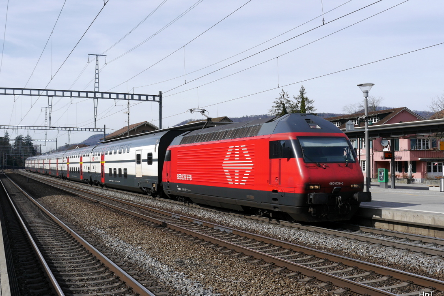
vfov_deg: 29.3
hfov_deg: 42.7
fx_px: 567
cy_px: 141
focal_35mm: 46
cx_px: 222
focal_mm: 22
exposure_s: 1/400
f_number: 8
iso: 160
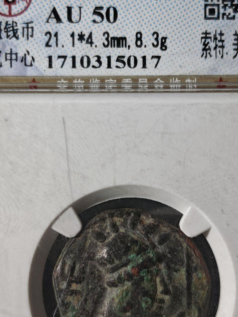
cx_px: 127
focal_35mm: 78
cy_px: 185
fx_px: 715
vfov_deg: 25.0
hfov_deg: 18.9
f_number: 1.63
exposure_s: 1/313
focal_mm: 5.85
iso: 50
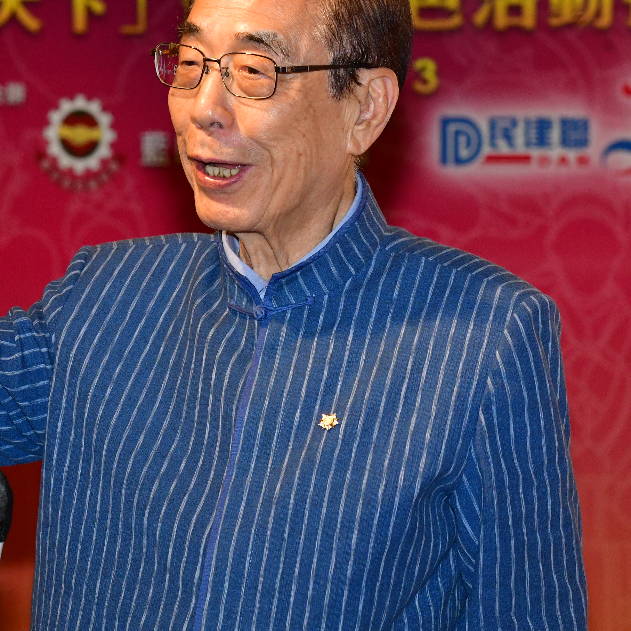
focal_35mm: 261
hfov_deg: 6.7
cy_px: 226
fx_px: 5383
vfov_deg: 6.7
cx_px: 125
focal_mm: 135
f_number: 8
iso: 3200
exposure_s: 1/250
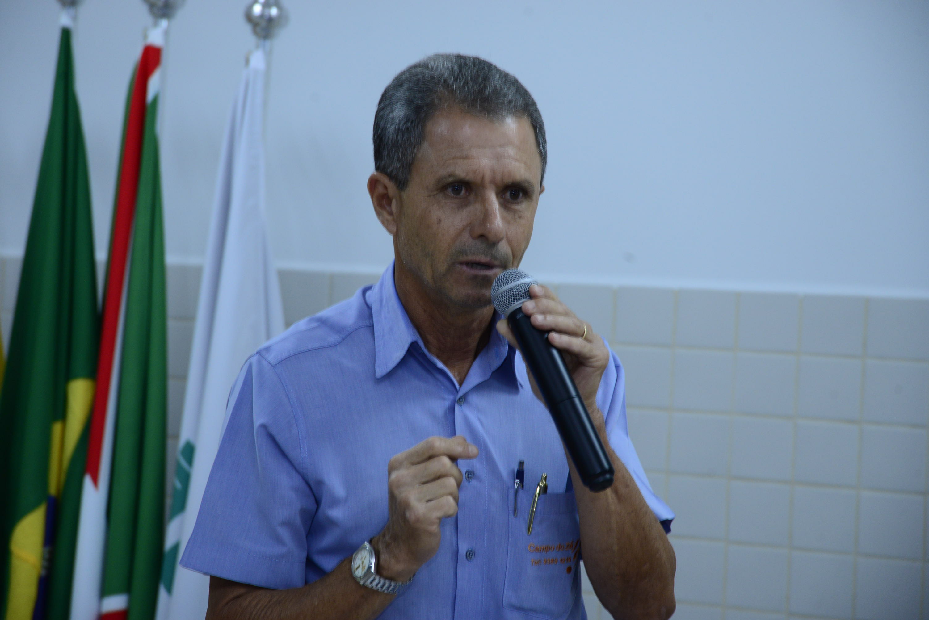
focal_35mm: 120
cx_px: 464
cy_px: 310
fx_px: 3098
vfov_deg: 11.4
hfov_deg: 17.1
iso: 1600
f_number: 5.6
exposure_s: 1/125
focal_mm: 120
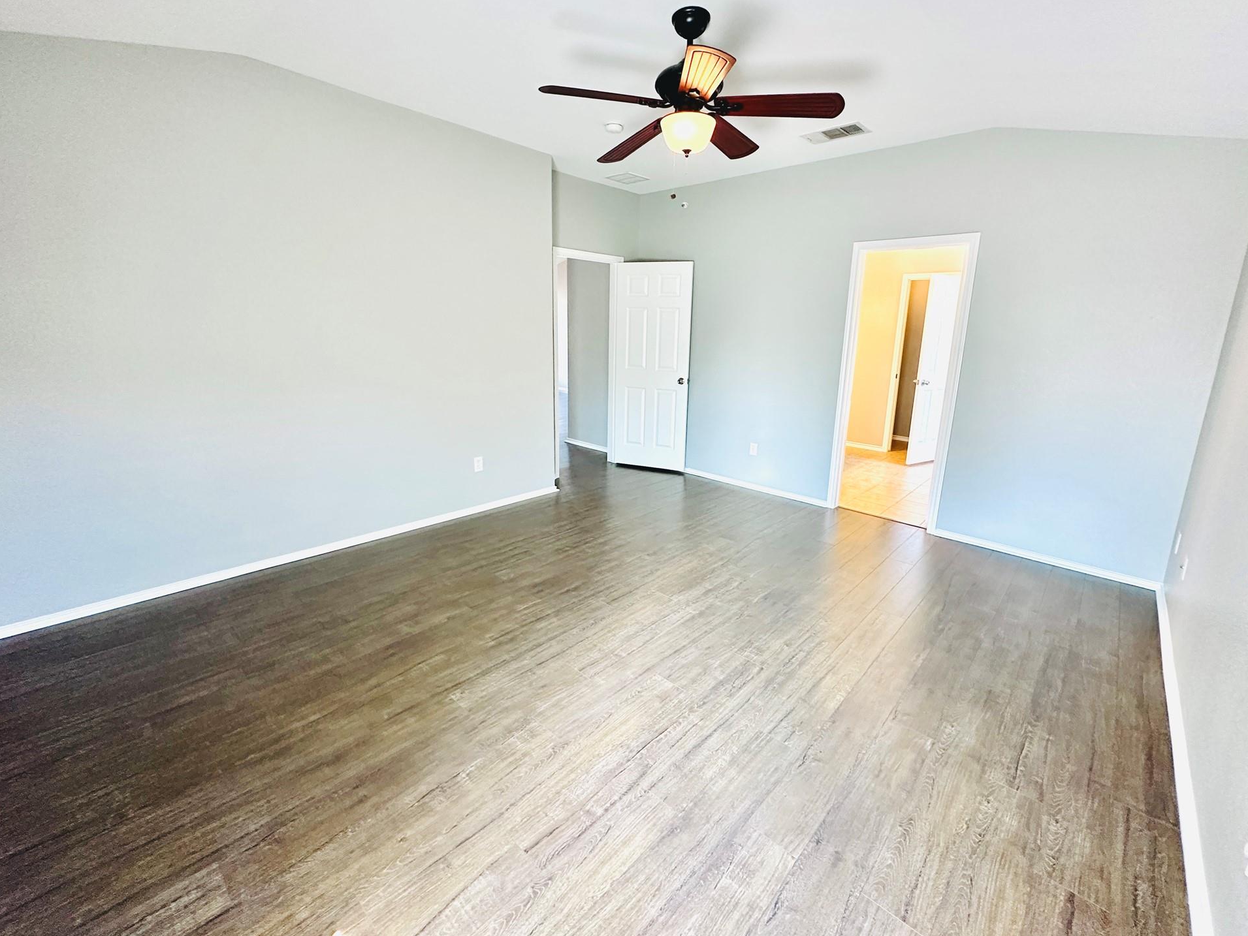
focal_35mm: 15
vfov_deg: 81.7
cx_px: 646
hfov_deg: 98.1
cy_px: 437
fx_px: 541
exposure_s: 1/60
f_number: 2.2
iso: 400
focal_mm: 2.22
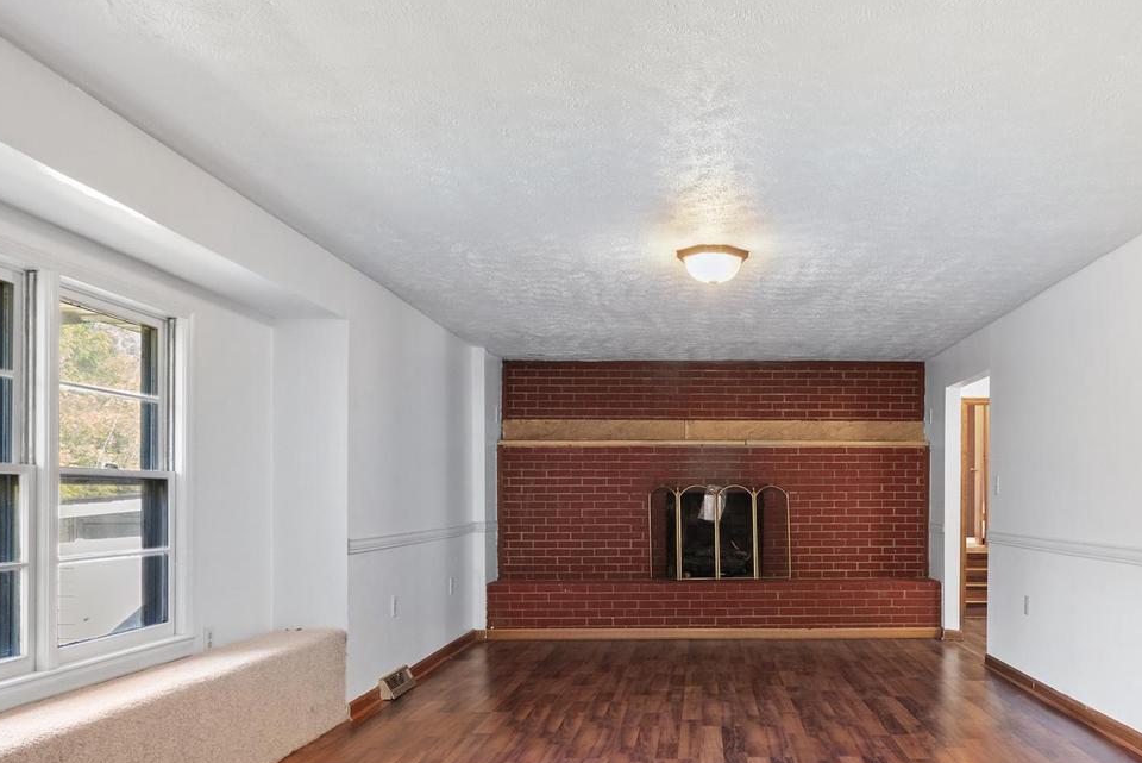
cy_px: 511
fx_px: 952
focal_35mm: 30
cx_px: 745
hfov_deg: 60.7
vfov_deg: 43.0
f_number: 8
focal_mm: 20
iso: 1250
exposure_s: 1/5
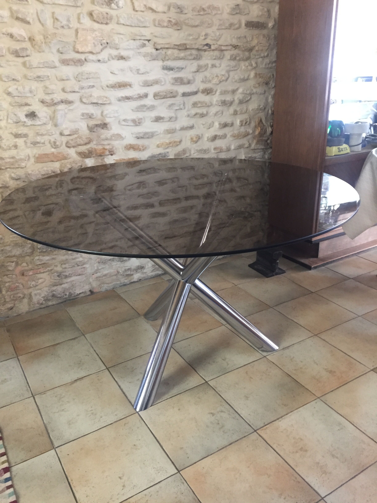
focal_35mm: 29
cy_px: 252
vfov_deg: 61.7
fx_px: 421
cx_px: 188
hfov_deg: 48.2
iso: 250
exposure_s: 1/33
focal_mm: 4.15
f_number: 2.2
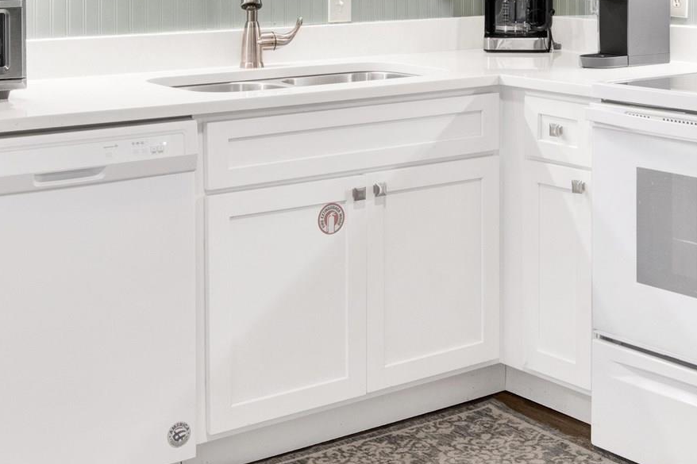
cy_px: -74
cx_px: 474
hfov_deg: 31.6
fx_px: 1219
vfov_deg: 20.4
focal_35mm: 63
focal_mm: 18
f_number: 11
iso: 200
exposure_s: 1/3
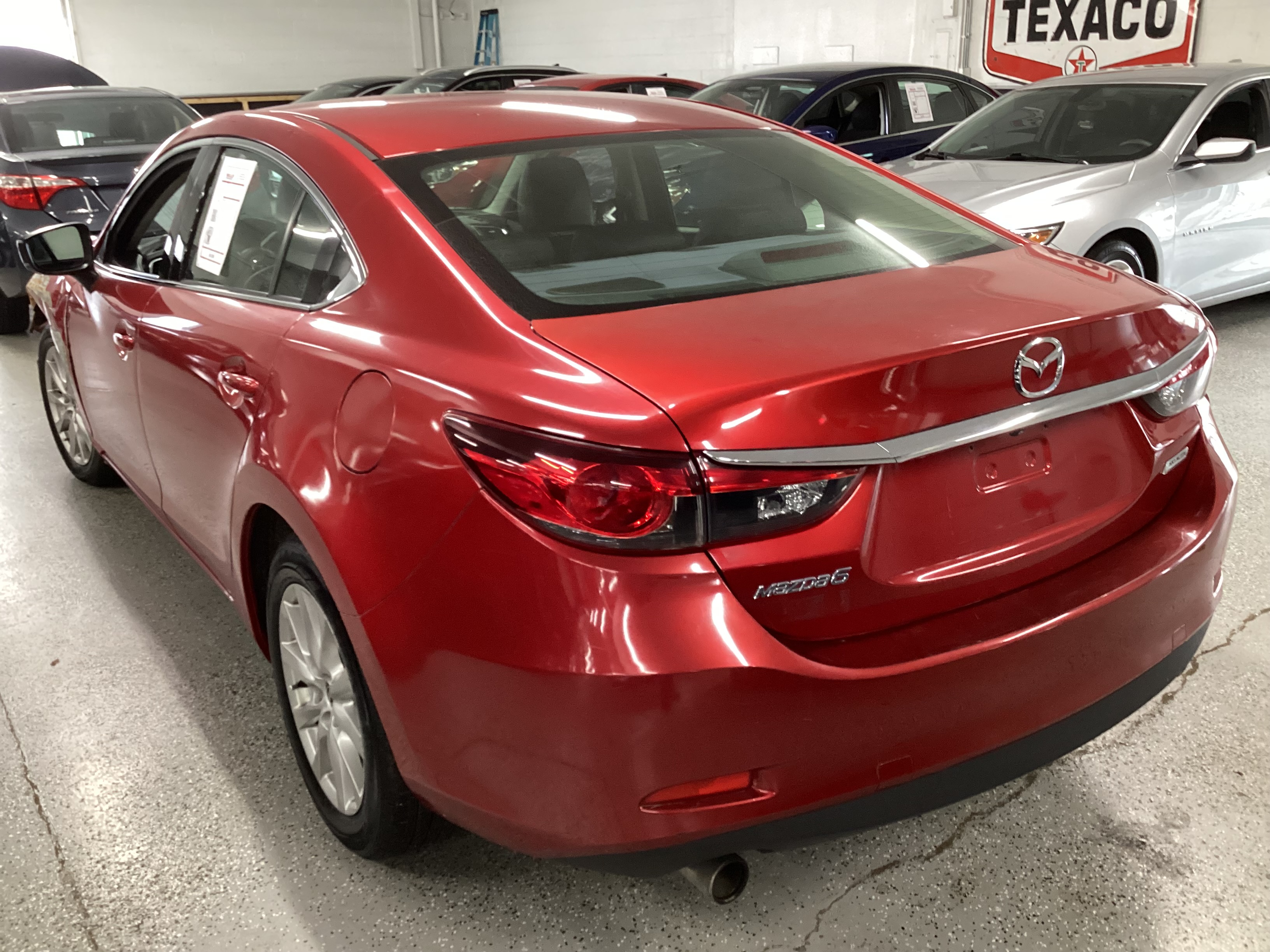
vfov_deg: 45.4
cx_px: 635
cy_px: 476
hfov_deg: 58.4
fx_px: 1137
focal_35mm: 31
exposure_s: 1/40
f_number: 2.4
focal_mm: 3.3
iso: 320
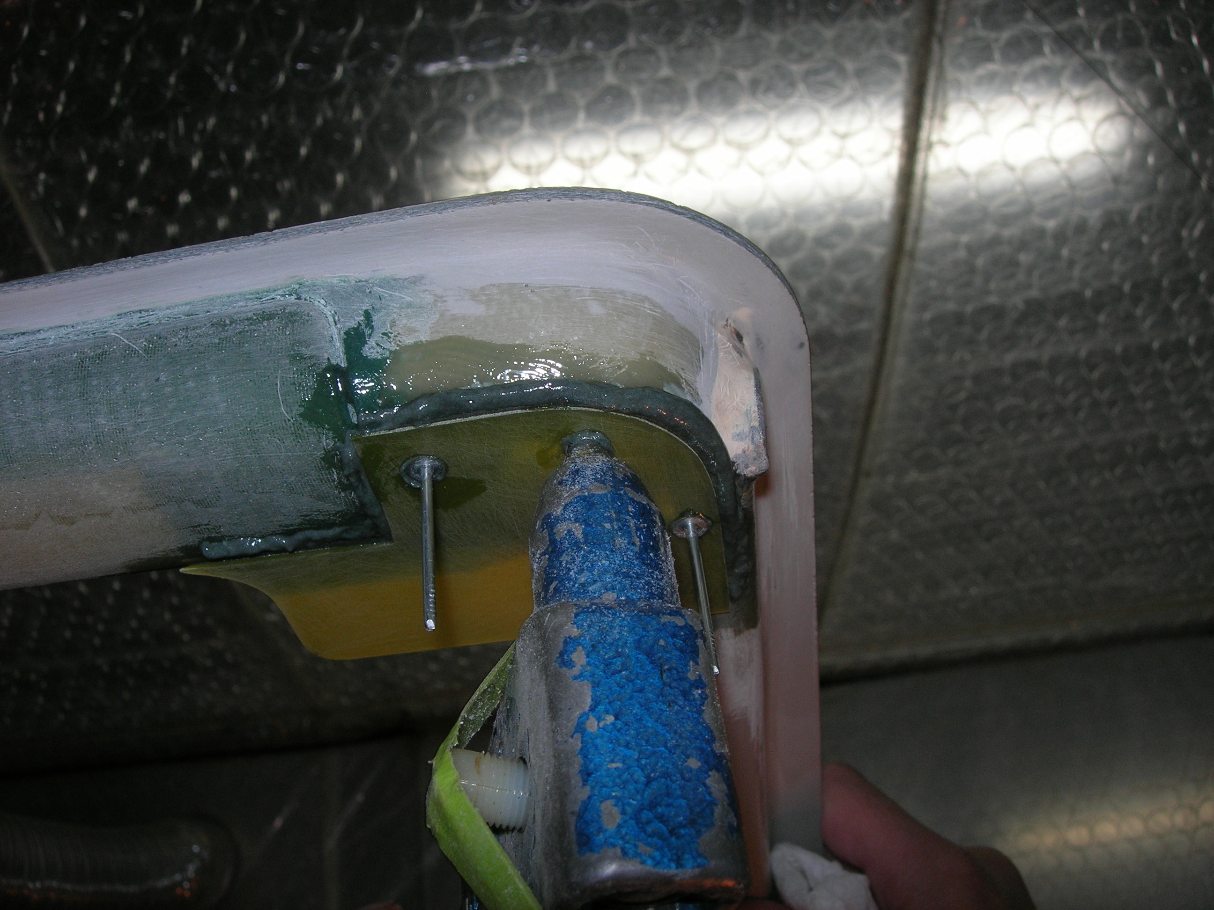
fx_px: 1333
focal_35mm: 38
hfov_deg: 49.0
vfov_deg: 37.7
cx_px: 607
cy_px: 455
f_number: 4.8
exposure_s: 1/60.1
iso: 64
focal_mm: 7.8
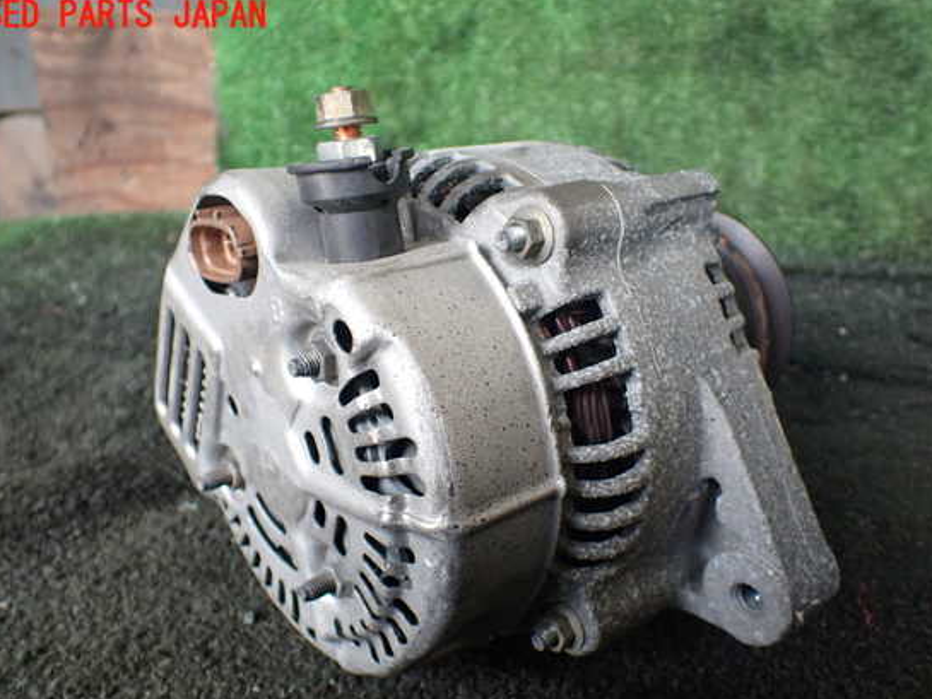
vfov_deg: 42.9
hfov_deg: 55.3
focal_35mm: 33
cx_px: 469
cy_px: 379
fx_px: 889
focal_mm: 5.4
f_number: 2.3
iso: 250
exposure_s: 1/125
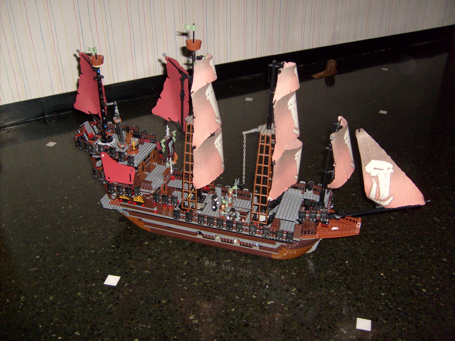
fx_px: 460
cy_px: 170
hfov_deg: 52.6
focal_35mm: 35
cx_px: 228
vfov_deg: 40.7
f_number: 2.8
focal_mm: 5.8
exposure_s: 1/45
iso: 100
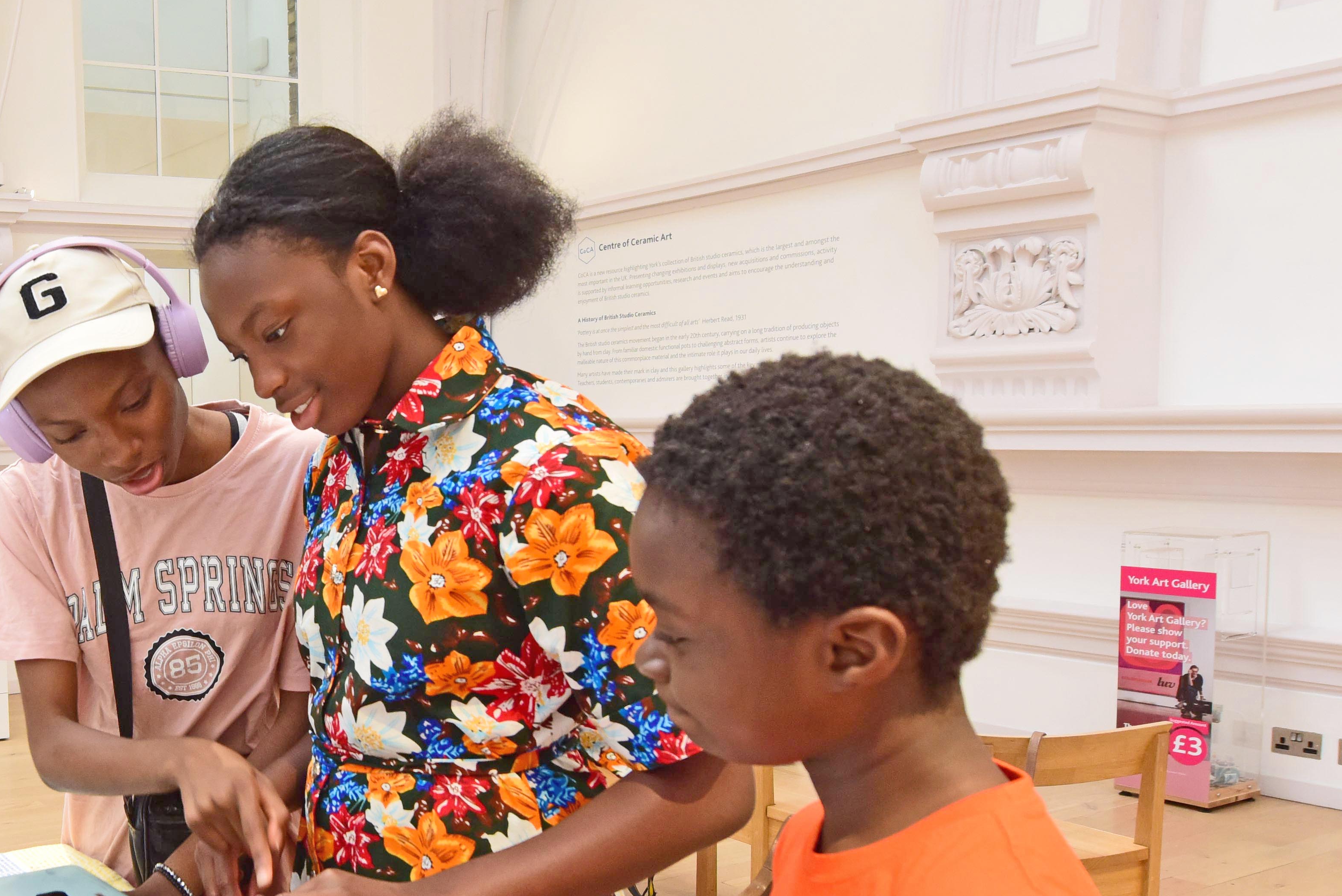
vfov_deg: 33.3
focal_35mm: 40
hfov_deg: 44.3
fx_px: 1492
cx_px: 143
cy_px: 557
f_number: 5.6
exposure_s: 1/100
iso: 1600
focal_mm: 17
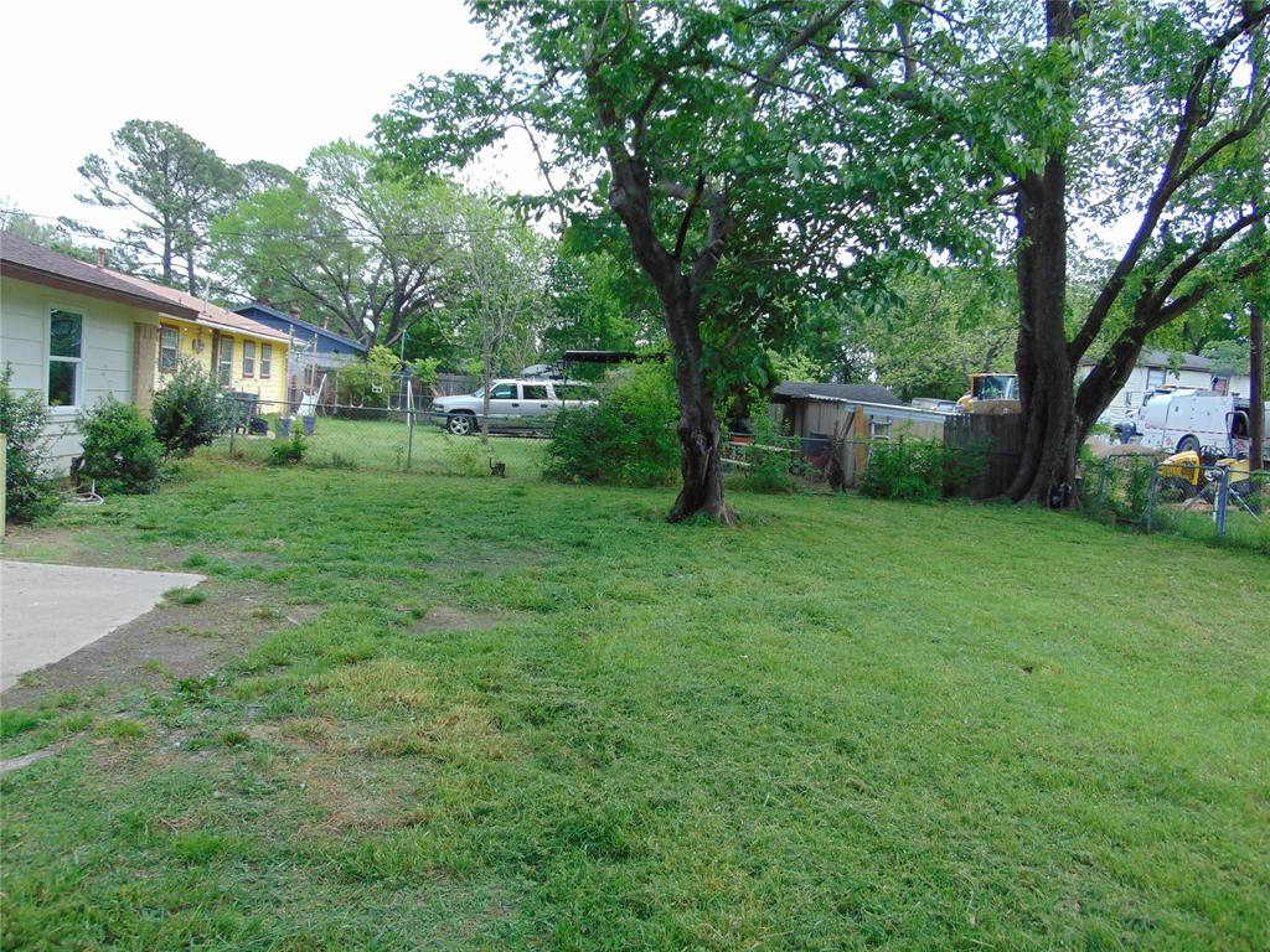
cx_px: 635
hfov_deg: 69.4
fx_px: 917
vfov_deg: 54.9
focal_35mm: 25
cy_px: 476
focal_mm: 4.5
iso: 80
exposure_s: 1/250
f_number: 3
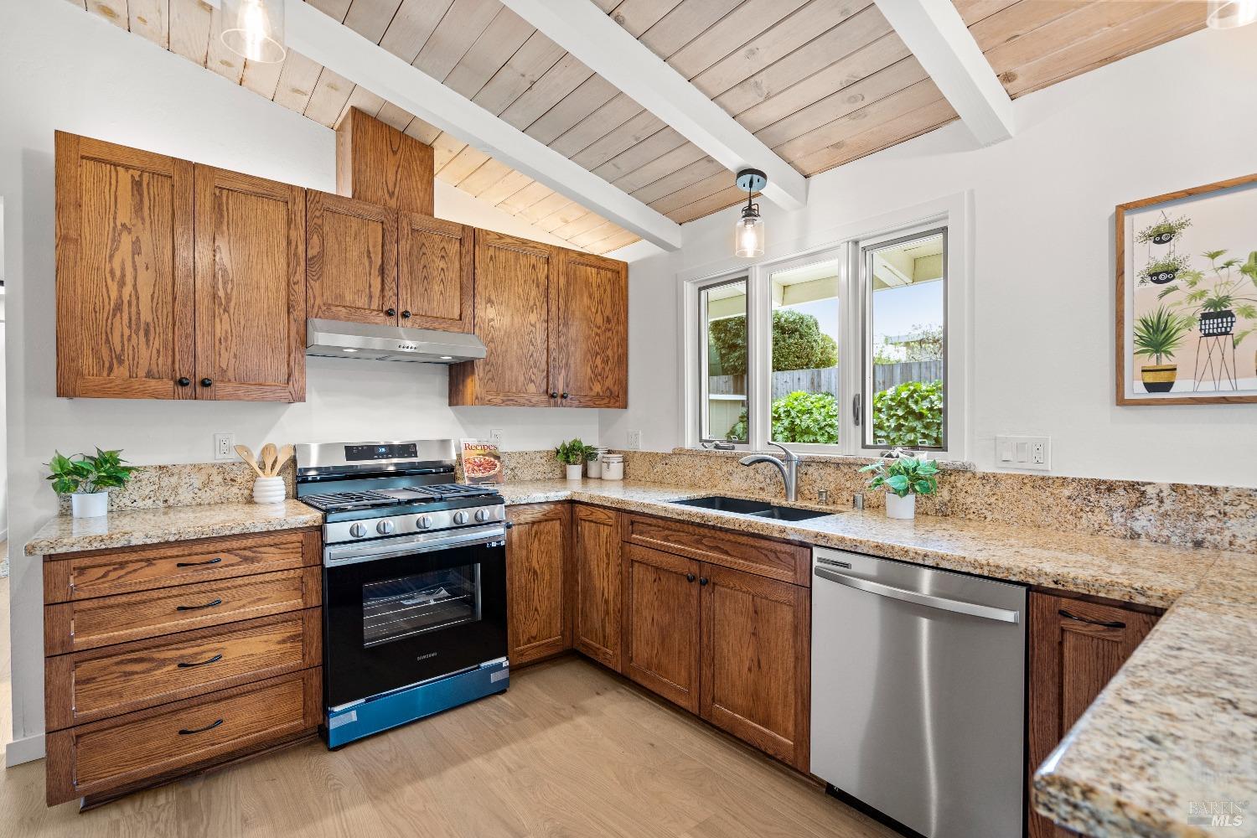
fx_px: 559
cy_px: 419
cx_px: 628
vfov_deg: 73.7
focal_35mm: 16
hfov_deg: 96.7
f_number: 4
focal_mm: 16
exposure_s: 1/15
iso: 400
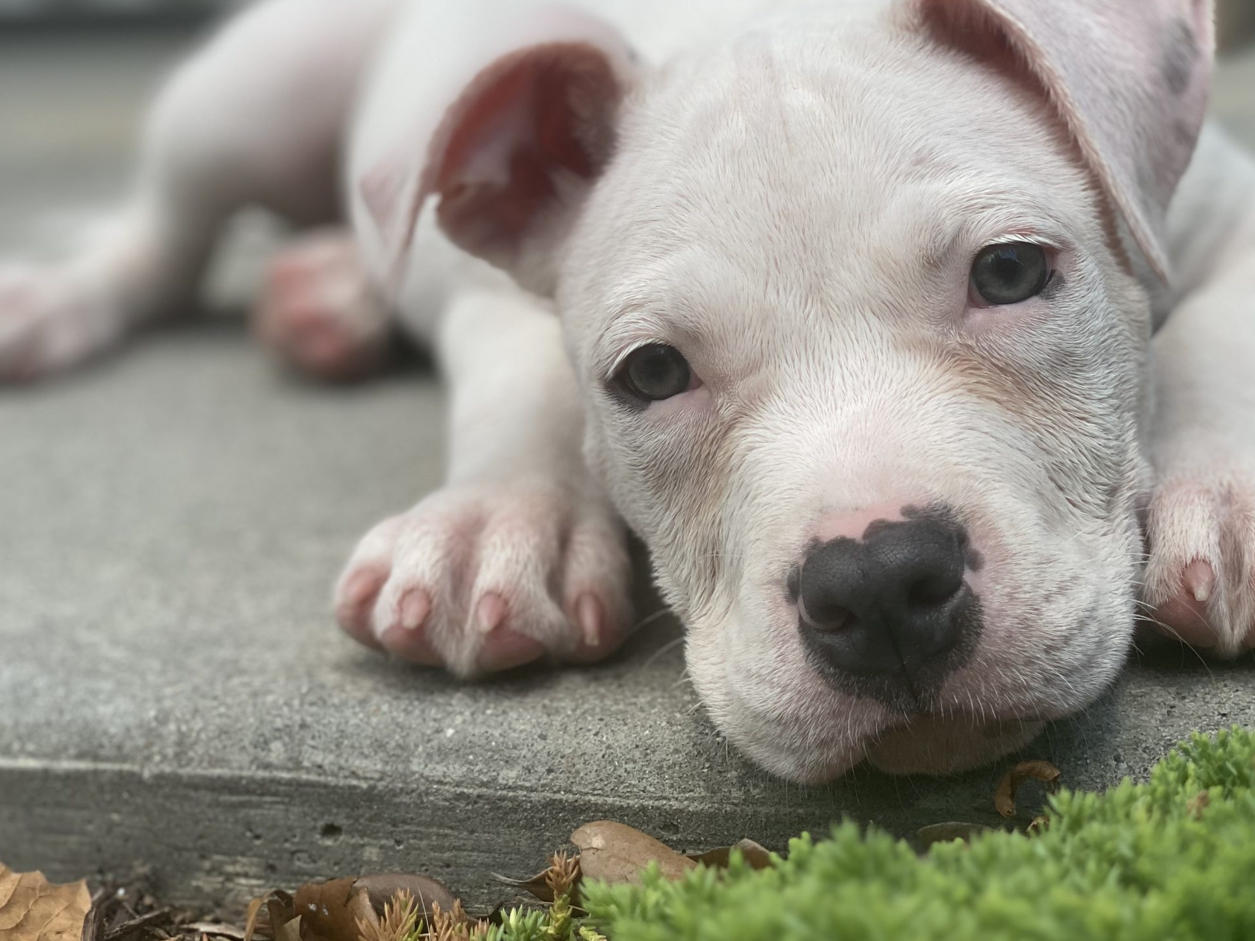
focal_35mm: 69
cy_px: 393
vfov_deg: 21.3
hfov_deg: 28.0
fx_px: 2502
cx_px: 809
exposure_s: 1/1020
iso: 20
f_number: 2
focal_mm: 6
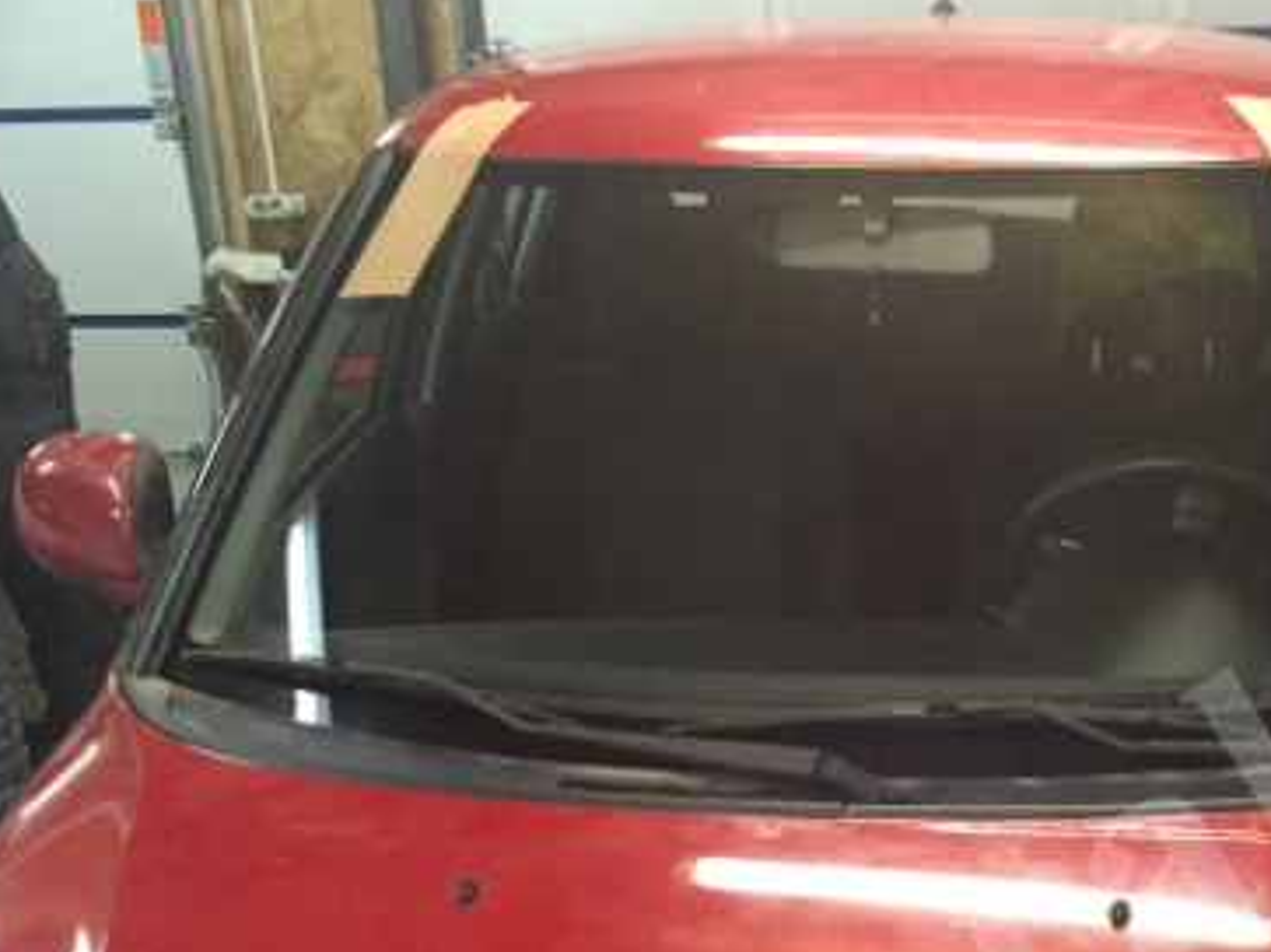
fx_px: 2349
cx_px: 865
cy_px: 1012
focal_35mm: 64
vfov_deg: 21.9
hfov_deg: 30.0
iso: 250
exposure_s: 1/25
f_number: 2.2
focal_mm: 4.15
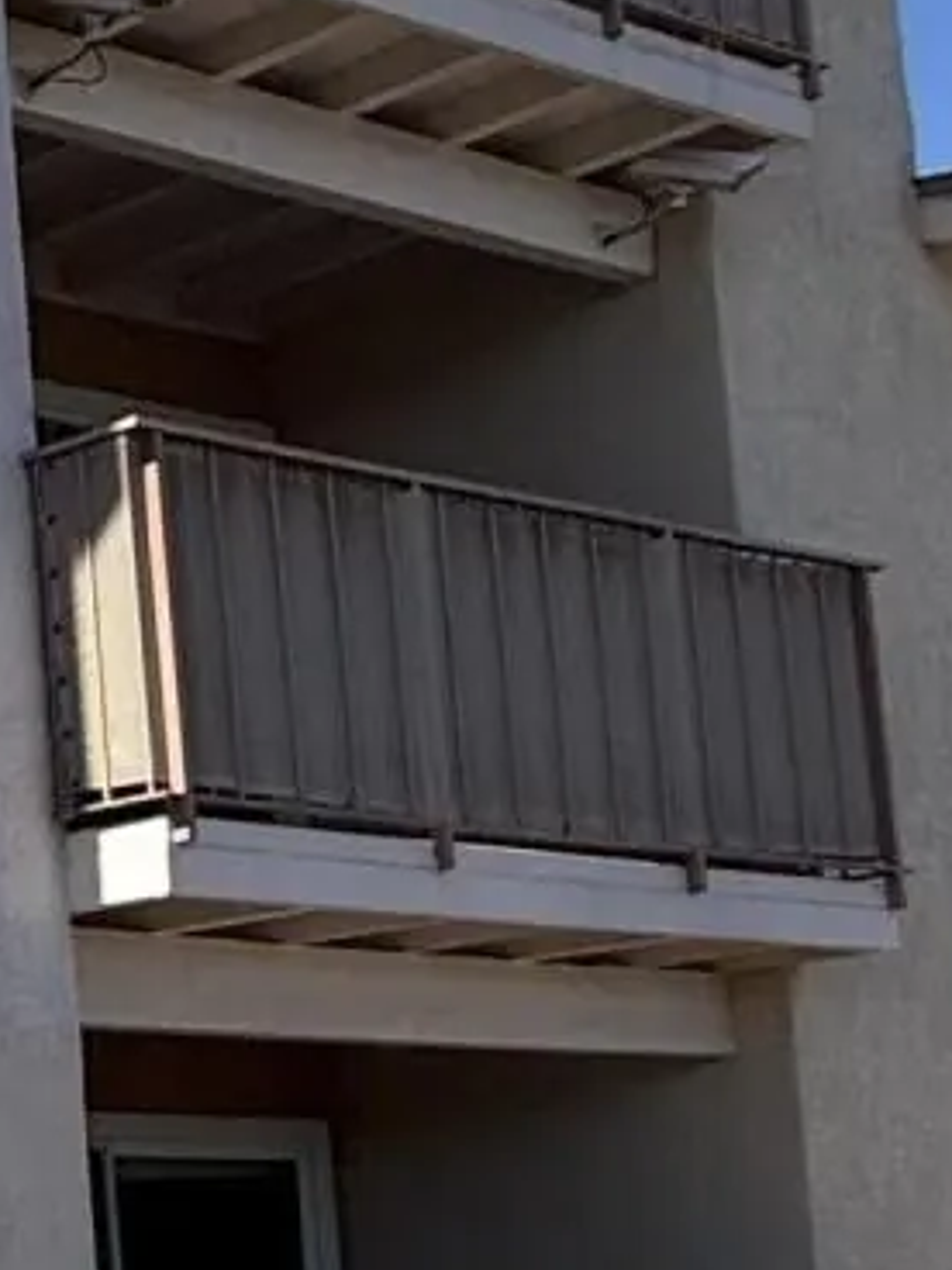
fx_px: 2787
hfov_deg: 13.4
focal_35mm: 76
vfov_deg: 24.7
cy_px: 1201
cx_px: -1418
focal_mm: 2.22
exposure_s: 1/2976
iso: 50
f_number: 2.2
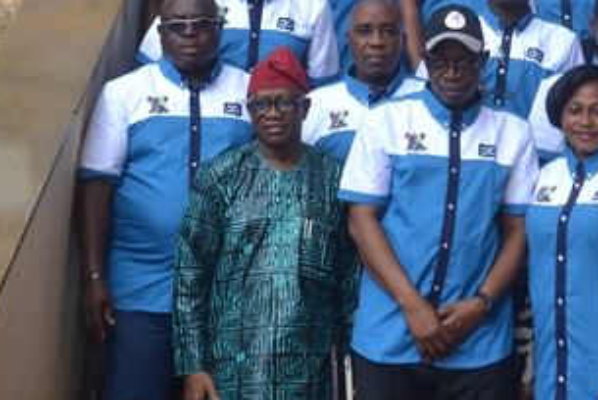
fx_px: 1829
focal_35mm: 110
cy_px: -107
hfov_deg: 18.5
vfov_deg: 12.1
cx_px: 400
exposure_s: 1/250
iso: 400
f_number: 4
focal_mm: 28
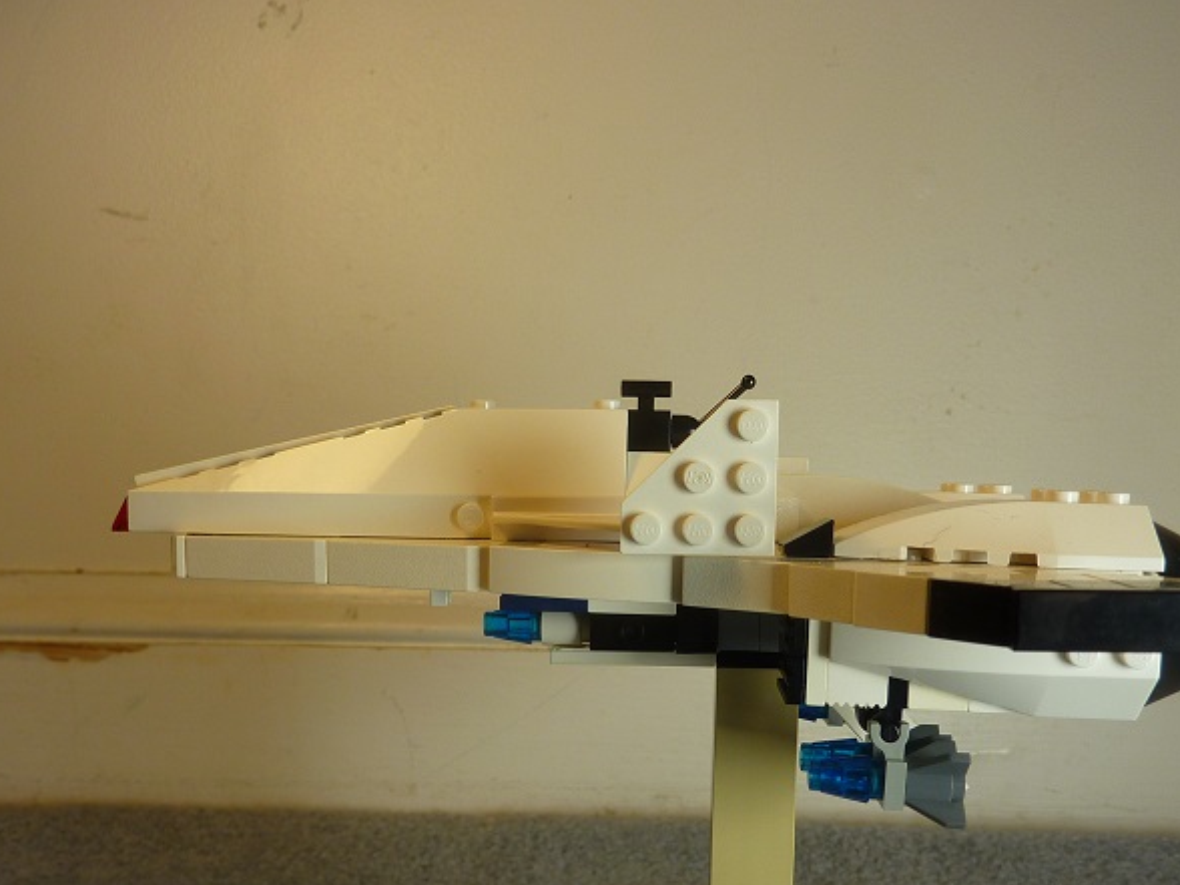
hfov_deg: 54.0
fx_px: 1159
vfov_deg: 41.2
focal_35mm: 34
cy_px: 598
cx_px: 582
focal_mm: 4.1
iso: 80
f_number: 3.3
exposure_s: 1/60
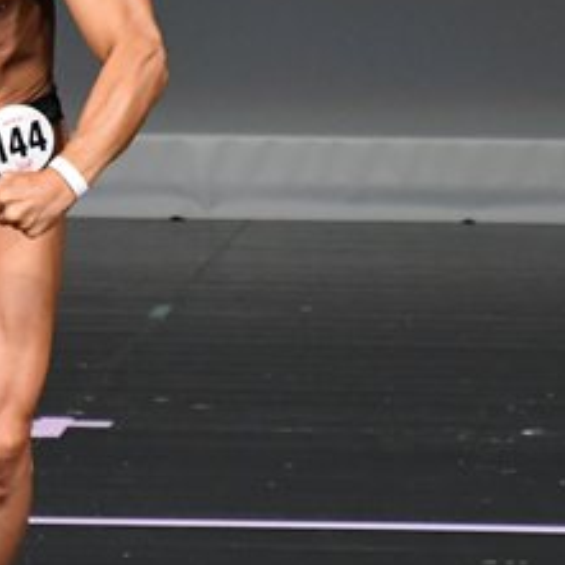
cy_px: 133
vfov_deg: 1.3
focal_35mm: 1341
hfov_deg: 1.3
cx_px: -27
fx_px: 24763
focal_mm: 300
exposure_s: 1/400
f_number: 5.6
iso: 4000
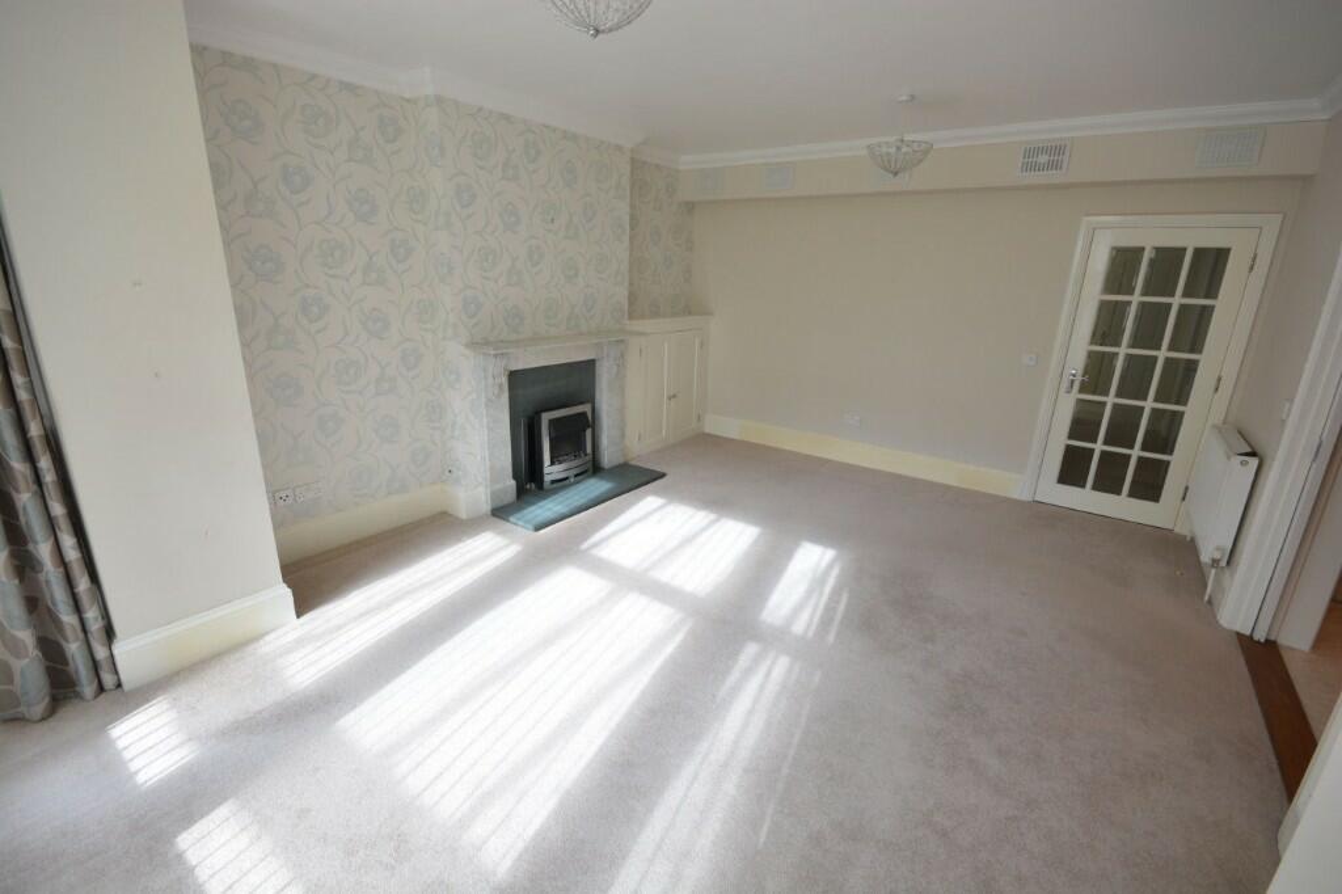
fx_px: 559
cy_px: 447
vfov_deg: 77.3
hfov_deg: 100.4
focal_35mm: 15
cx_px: 671
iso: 400
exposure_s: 1/50
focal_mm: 10
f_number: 8
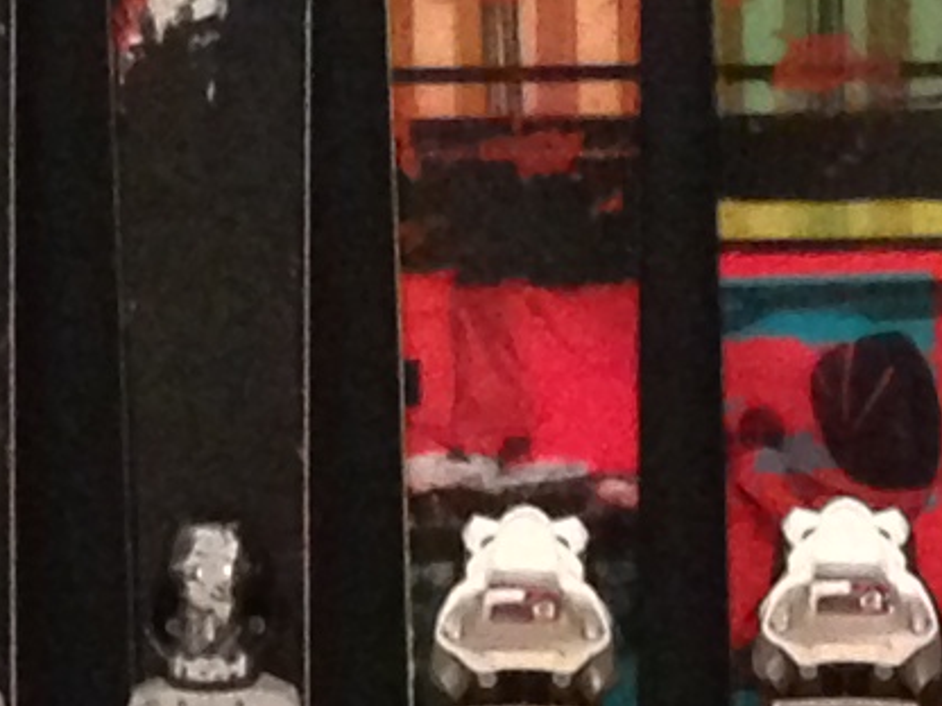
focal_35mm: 259
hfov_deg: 7.6
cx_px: 125
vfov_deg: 5.7
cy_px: 269
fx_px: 7048
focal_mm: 4.12
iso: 500
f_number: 2.4
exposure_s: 1/15
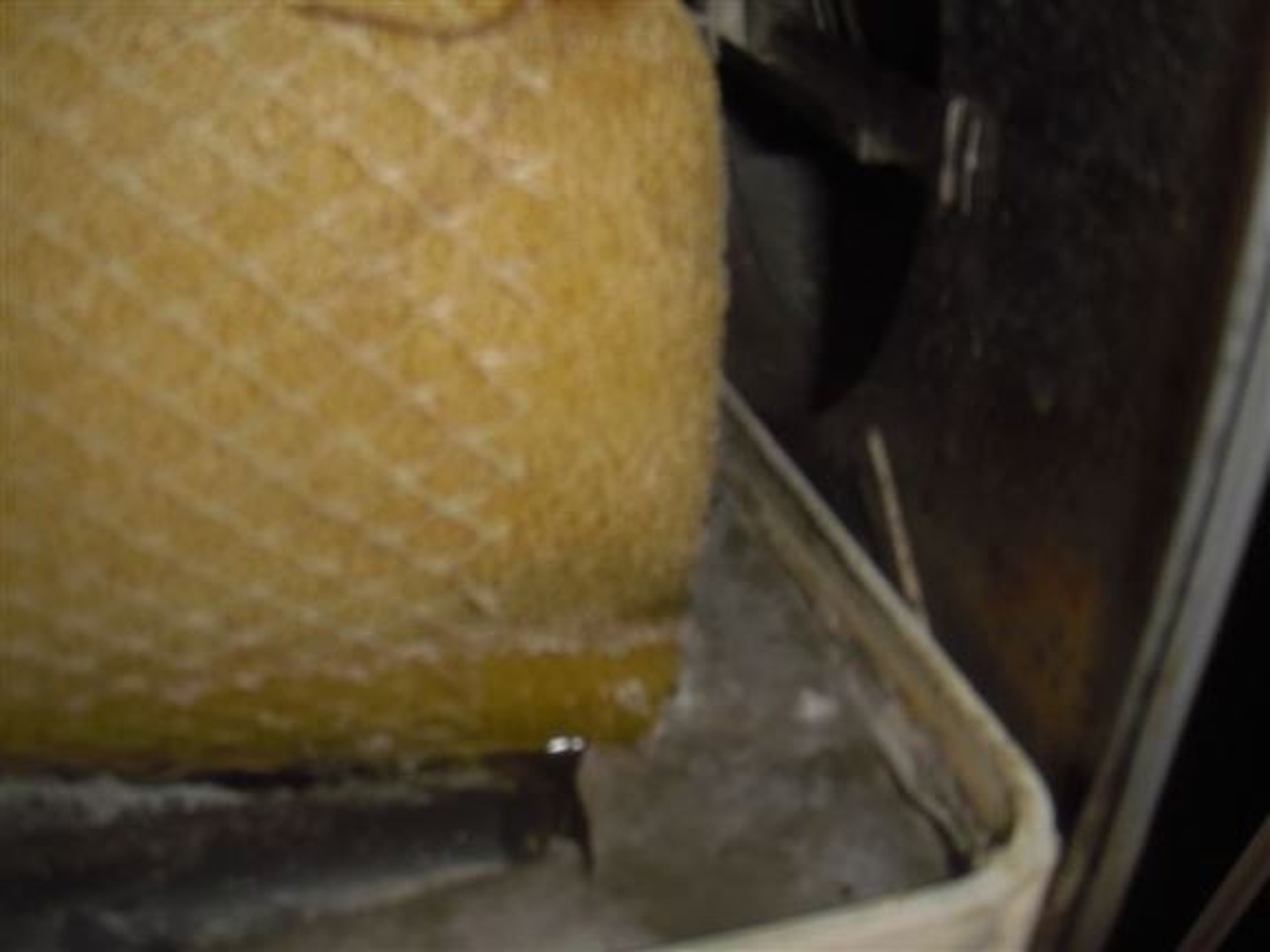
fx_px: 1394
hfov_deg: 49.0
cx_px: 635
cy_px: 476
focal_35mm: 38
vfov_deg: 37.7
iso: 125
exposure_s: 1/30
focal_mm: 6.7
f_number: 3.5
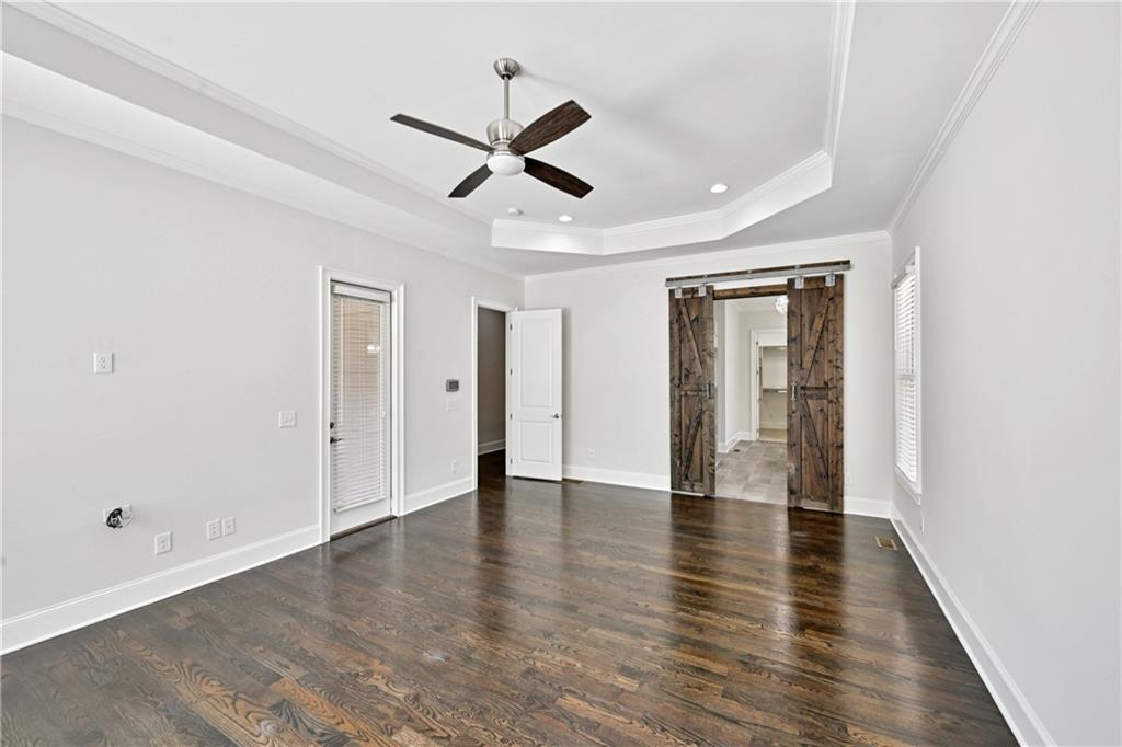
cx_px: 561
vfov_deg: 81.2
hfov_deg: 104.3
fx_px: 436
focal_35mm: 14
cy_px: 374
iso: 100
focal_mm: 14
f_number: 8
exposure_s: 1/20
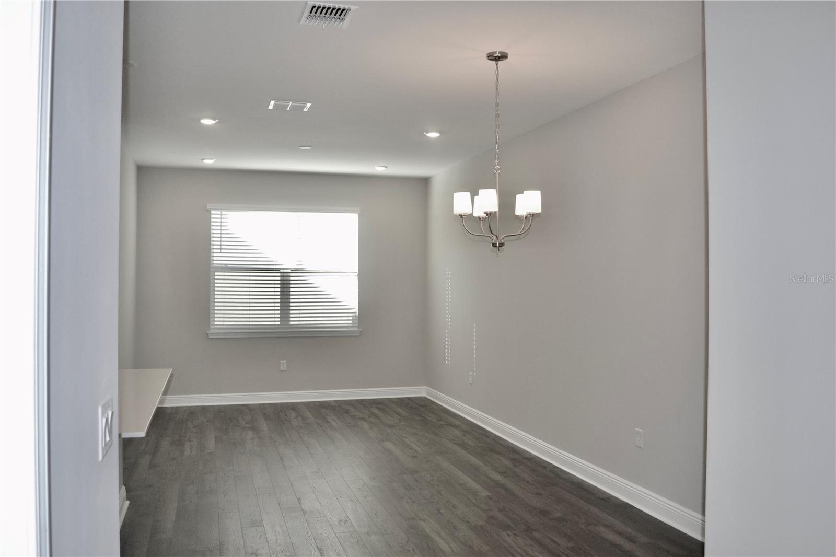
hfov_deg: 61.9
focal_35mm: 30
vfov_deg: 43.6
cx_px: 418
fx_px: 696
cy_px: 278
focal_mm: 20
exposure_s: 1/125
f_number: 4
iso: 280
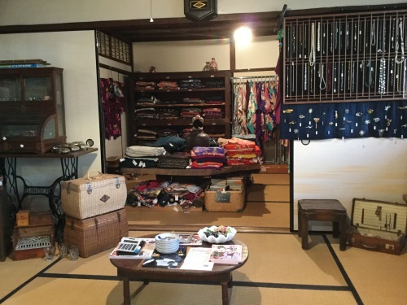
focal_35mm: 31
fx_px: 364
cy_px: 152
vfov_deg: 45.4
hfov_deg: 58.4
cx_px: 204
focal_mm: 3.3
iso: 250
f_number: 2.4
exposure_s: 1/15
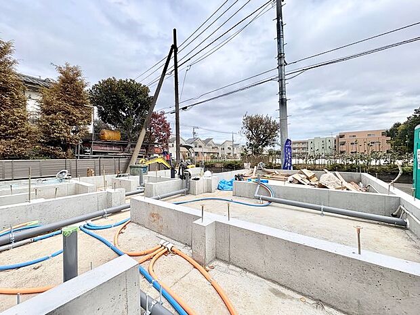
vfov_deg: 85.7
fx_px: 170
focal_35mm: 14
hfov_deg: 102.1
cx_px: 210
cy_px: 158
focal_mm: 2.22
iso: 50
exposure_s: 1/1506
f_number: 2.2
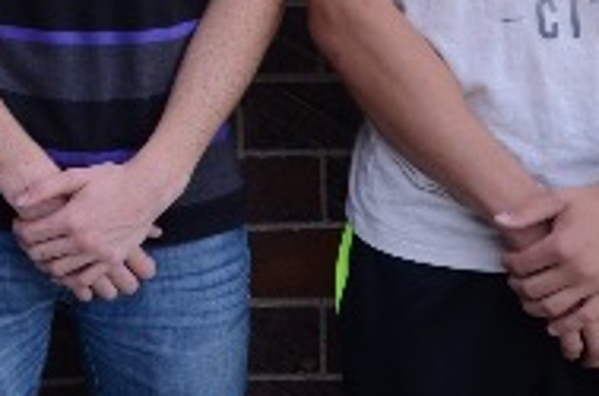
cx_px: -399
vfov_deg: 8.1
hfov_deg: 11.7
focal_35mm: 165
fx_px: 2739
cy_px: -190
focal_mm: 26
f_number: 4.5
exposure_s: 1/500
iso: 320
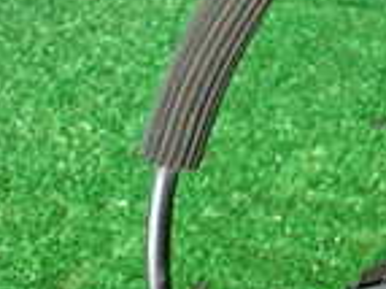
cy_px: 132
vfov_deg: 11.0
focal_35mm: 134
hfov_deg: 12.8
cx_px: 780
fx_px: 1493
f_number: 2.4
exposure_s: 1/30
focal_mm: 5.79
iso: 250
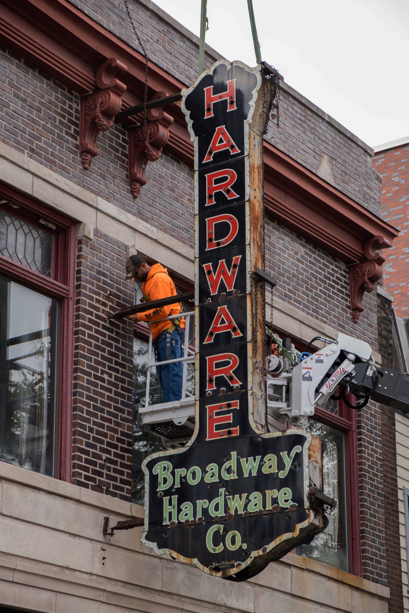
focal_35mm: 83
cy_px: 306
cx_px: 204
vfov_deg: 24.5
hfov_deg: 16.5
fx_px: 1414
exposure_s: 1/250
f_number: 4
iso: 400
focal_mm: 55
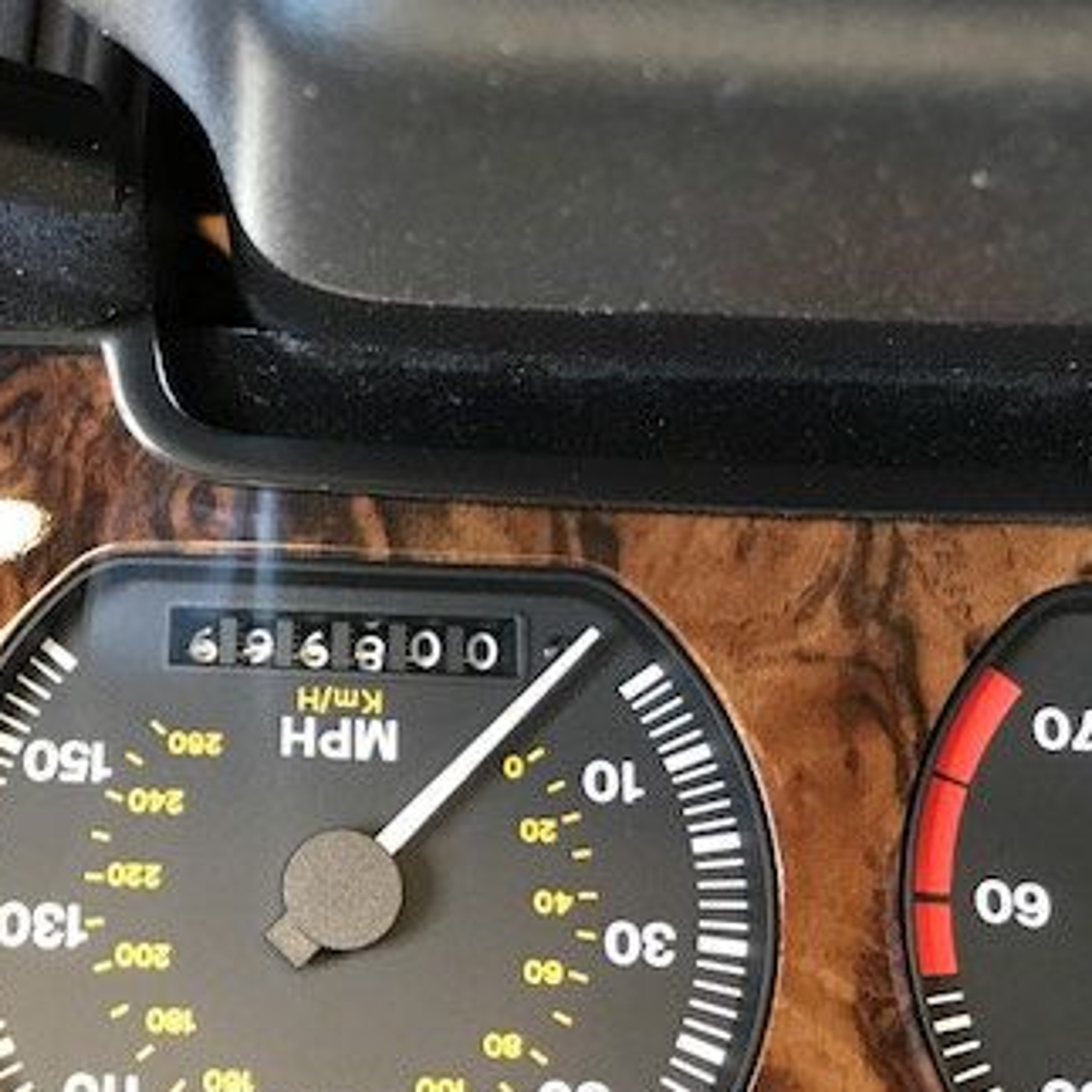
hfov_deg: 33.4
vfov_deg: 34.6
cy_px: 487
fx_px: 1749
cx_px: 179
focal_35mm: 49
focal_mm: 3.99
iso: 80
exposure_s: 1/15
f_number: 1.8
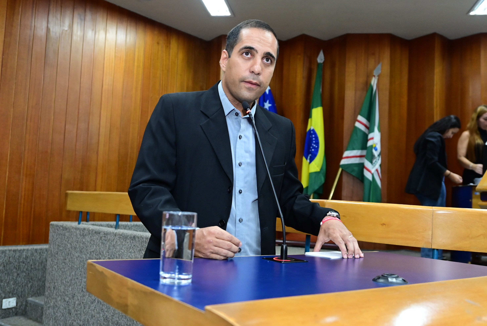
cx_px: 244
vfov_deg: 36.9
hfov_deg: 53.1
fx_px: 487
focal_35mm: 36
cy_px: 163
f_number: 3.2
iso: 2500
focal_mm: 24
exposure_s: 1/125
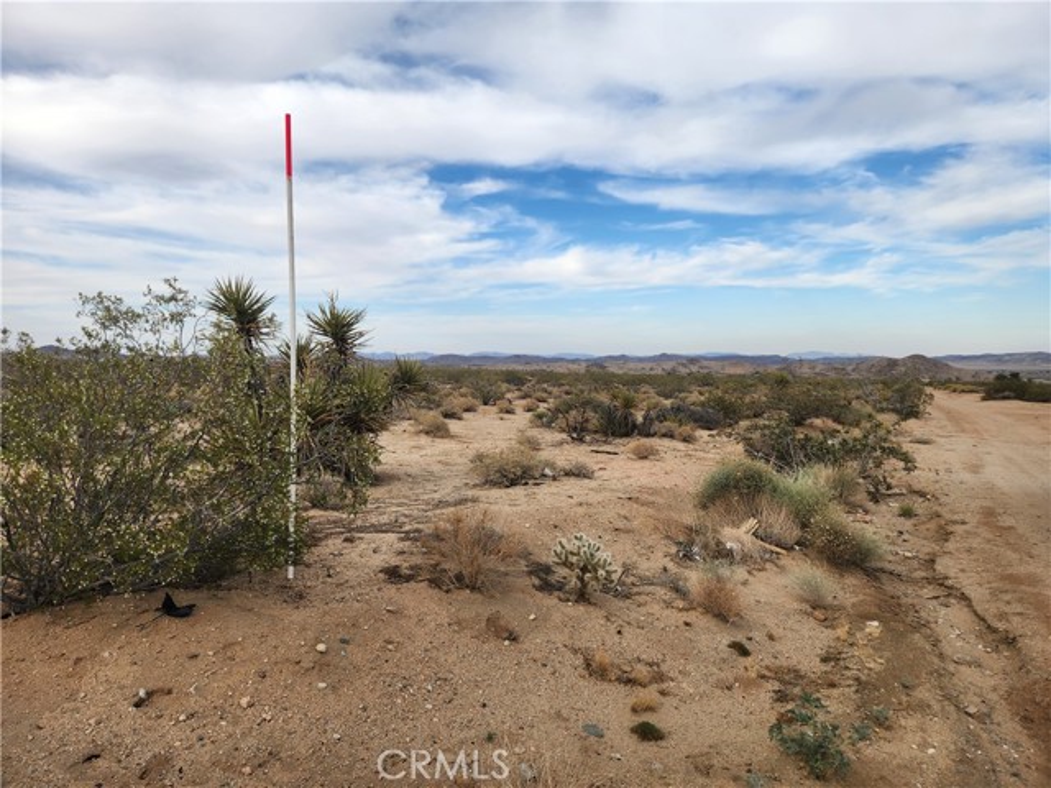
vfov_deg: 58.9
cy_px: 394
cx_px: 526
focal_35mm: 23
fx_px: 698
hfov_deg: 73.9
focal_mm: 5.4
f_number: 1.8
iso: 20
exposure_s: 1/897
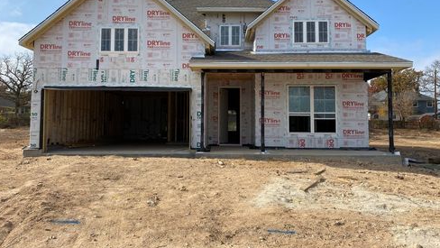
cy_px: 102
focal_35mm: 29
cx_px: 219
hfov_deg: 66.0
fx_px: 338
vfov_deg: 40.1
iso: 32
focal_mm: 4.25
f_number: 1.8
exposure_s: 1/3300
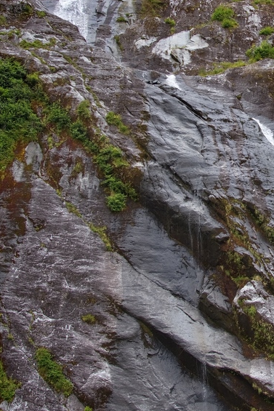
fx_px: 776
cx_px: 279
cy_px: 141
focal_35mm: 68
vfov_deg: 29.5
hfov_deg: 19.4
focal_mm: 30
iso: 100
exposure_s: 1/125
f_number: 5
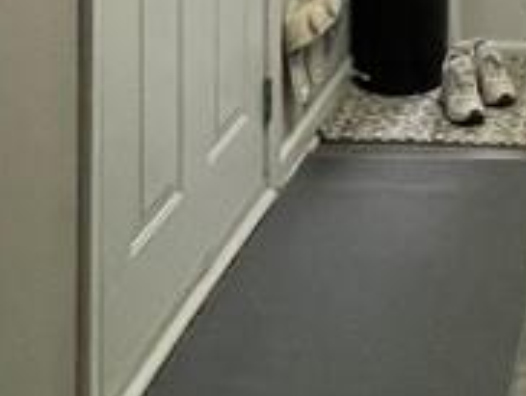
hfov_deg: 24.4
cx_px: 613
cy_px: -379
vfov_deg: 16.1
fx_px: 1111
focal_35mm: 73
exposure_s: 1/120
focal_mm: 1.57
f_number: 1.8
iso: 200
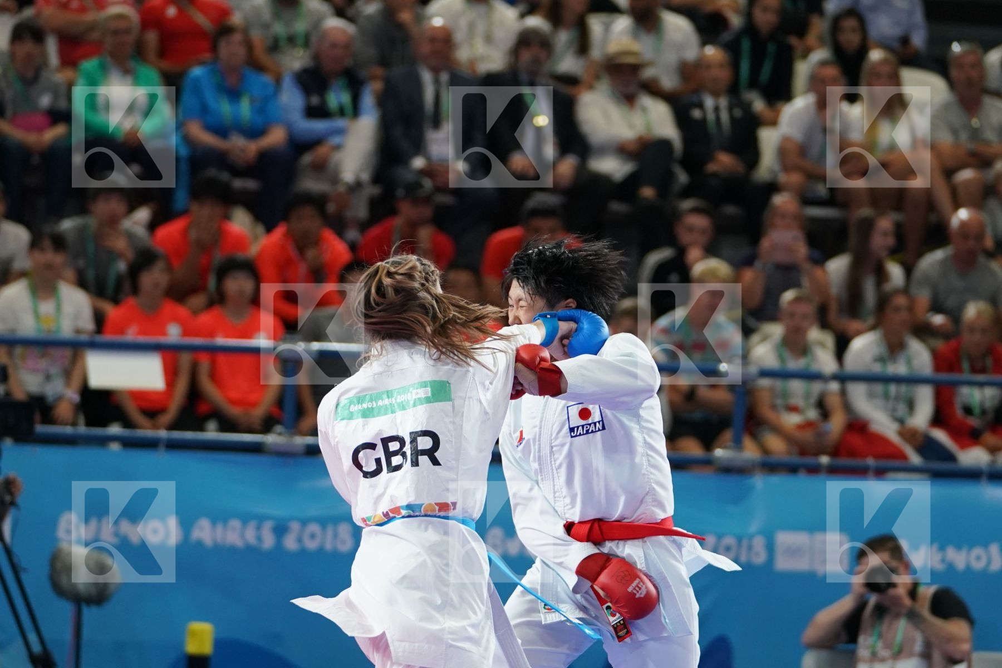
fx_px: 5093
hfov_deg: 11.2
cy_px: 334
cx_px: 501
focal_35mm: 183
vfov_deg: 7.5
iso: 1600
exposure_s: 1/1000
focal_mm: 122
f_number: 2.8
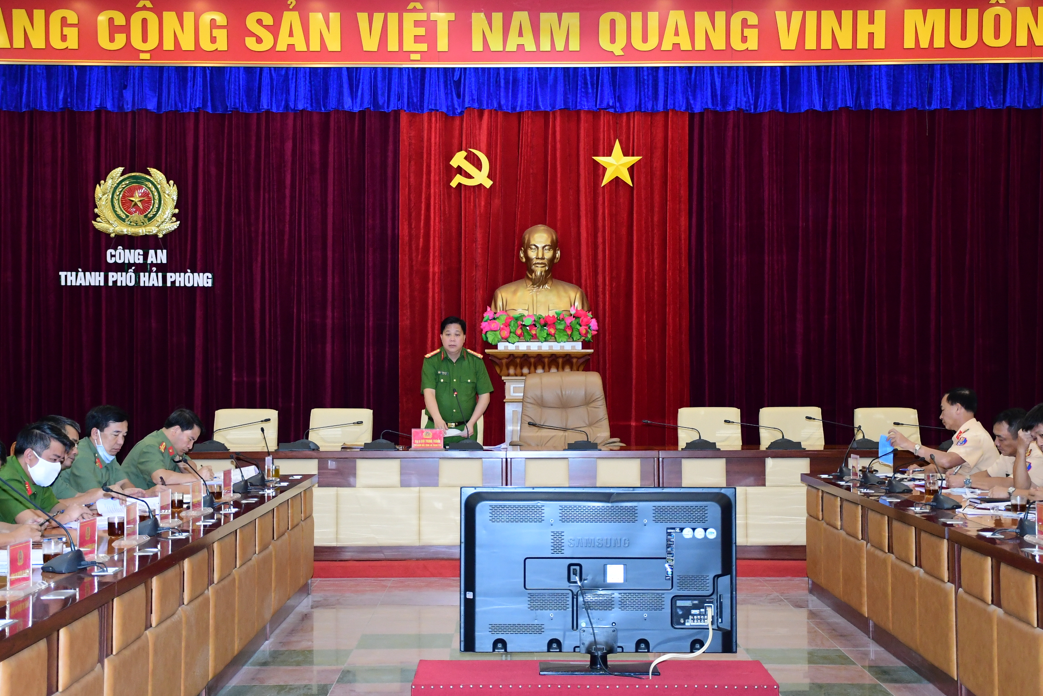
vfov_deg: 21.9
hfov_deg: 32.4
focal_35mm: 62
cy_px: 309
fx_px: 1796
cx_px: 538
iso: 2000
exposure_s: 1/200
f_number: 4.2
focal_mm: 34
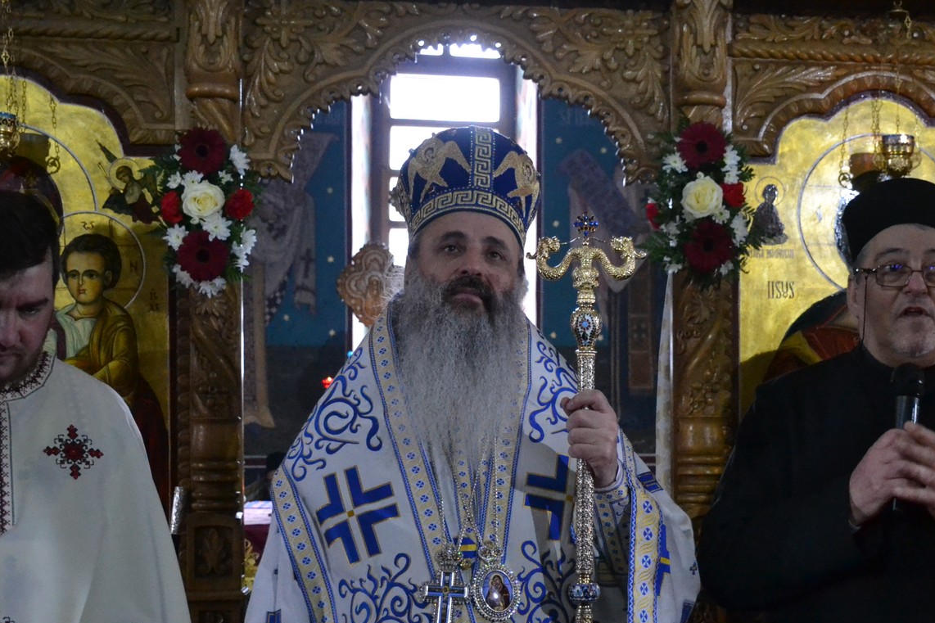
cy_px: 457
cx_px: 626
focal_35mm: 58
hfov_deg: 34.3
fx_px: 1502
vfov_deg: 23.2
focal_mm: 23
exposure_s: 1/60
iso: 3200
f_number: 3.8
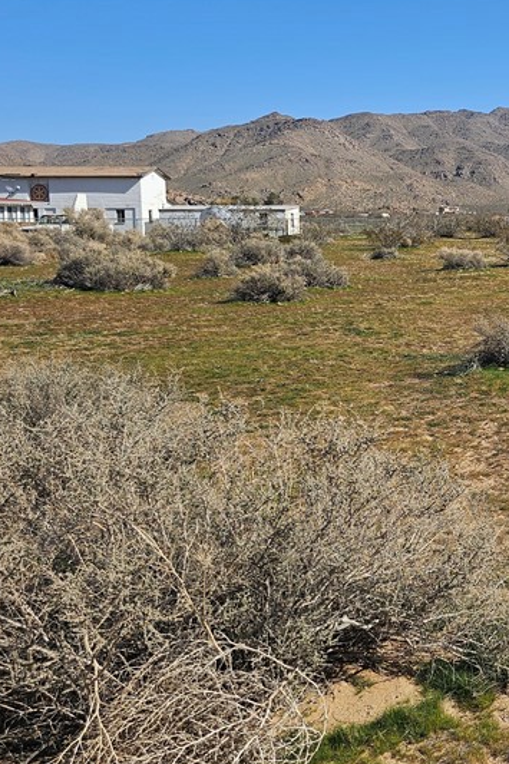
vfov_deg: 42.5
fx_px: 976
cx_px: 650
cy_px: 300
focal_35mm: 46
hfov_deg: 25.4
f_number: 1.7
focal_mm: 6.3
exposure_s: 1/963
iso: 10
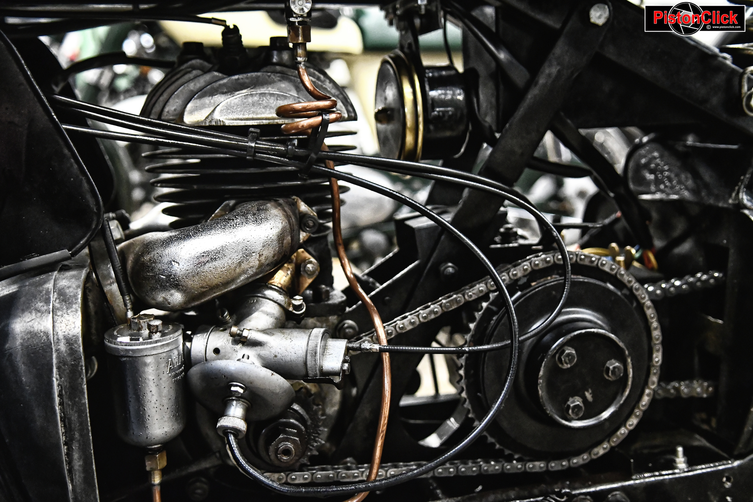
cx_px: 376
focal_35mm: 36
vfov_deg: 36.9
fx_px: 753
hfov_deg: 53.1
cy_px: 251
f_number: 2.8
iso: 4500
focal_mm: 24
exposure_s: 1/250
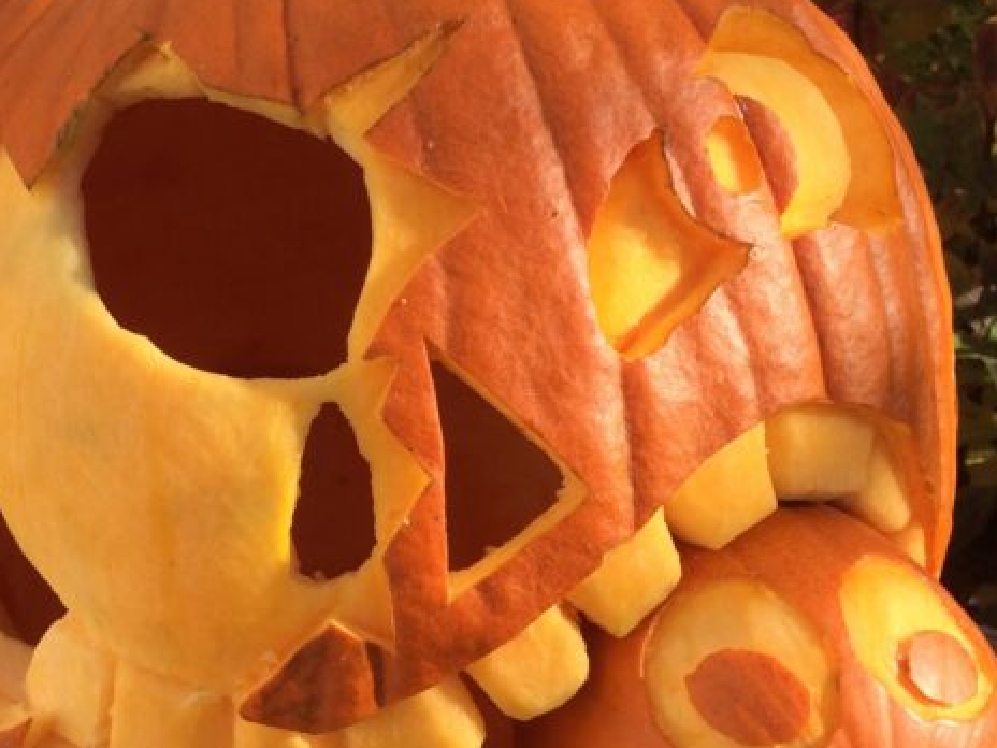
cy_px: 436
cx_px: 335
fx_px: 1728
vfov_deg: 24.4
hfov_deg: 31.9
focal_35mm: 60
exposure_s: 1/1208
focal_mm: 4.15
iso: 32
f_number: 2.2
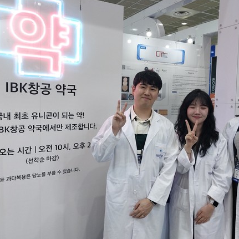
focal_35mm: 32
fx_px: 250
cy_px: 119
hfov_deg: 51.1
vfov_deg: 51.1
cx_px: 125
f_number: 1.8
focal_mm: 4
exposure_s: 1/60
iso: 100
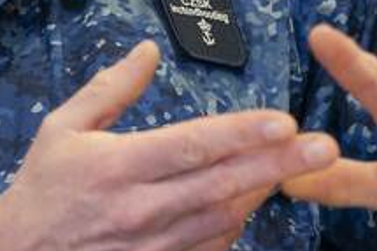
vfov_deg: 3.0
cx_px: 68
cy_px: -118
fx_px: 4761
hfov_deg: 4.5
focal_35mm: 455
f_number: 5
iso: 1600
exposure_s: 1/200
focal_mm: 118
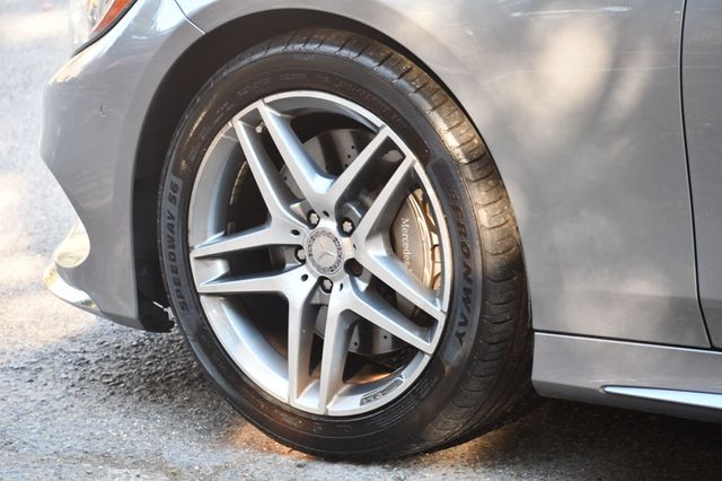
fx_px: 2846
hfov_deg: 14.5
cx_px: 361
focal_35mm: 142
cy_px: 240
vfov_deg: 9.7
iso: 800
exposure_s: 1/160
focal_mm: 95
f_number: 4.8
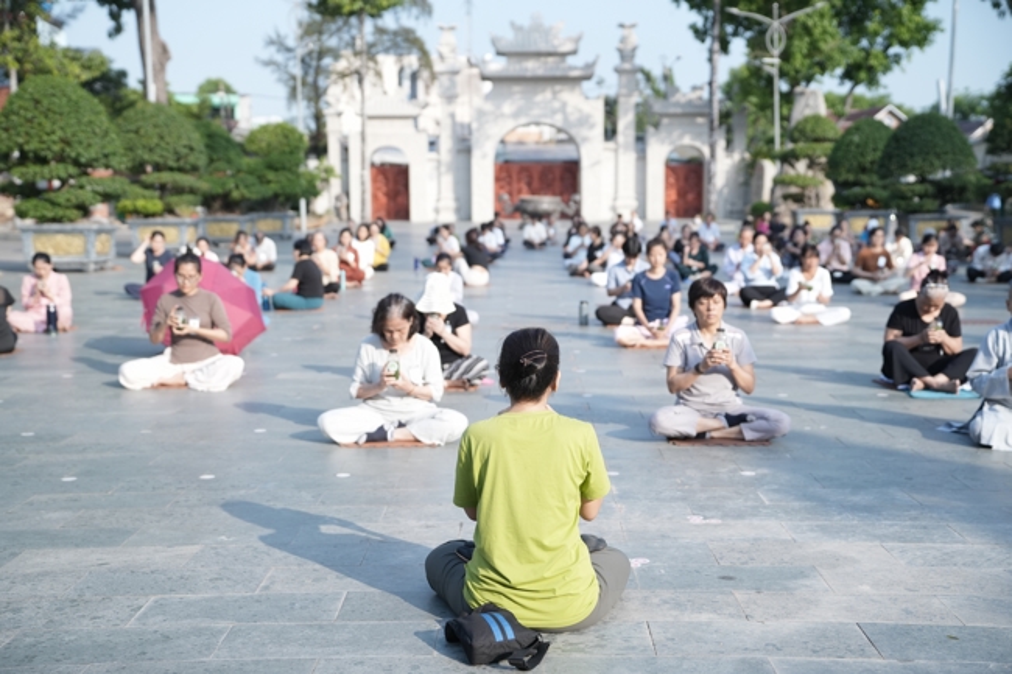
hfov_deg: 41.1
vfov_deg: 28.1
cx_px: 506
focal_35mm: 48
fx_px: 1349
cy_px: 337
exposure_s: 1/2500
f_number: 2.8
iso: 500
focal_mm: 48
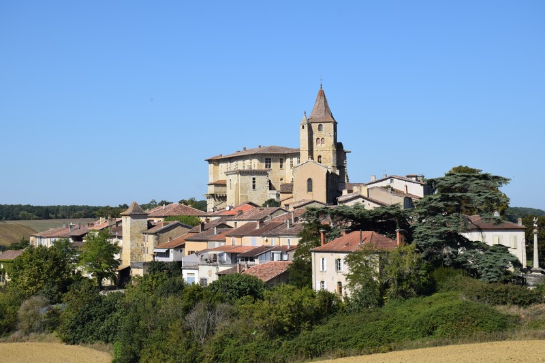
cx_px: 272
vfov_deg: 17.5
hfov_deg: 26.0
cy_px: 182
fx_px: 1181
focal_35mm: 78
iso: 200
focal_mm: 52
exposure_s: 1/500
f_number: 11
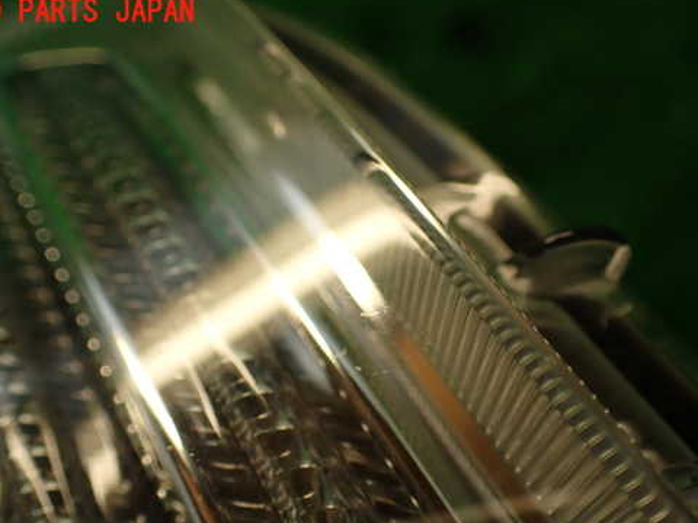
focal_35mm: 40
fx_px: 807
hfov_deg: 46.8
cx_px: 366
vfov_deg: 35.8
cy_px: 321
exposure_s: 1/100
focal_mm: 5.79
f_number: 2.4
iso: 100
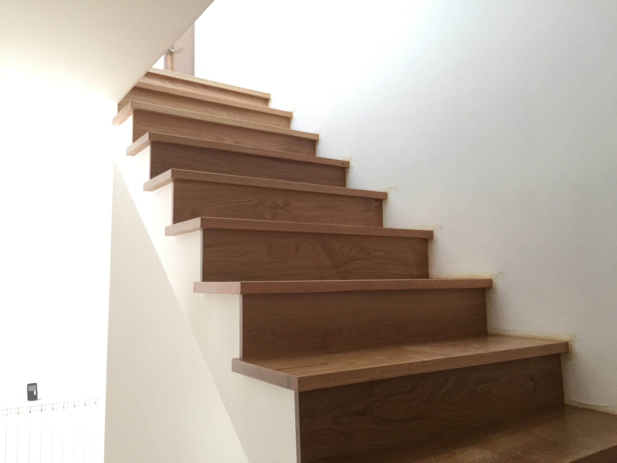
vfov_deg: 48.2
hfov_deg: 61.7
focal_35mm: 29
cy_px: 232
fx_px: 517
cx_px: 308
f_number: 2.2
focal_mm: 4.15
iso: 80
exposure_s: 1/15
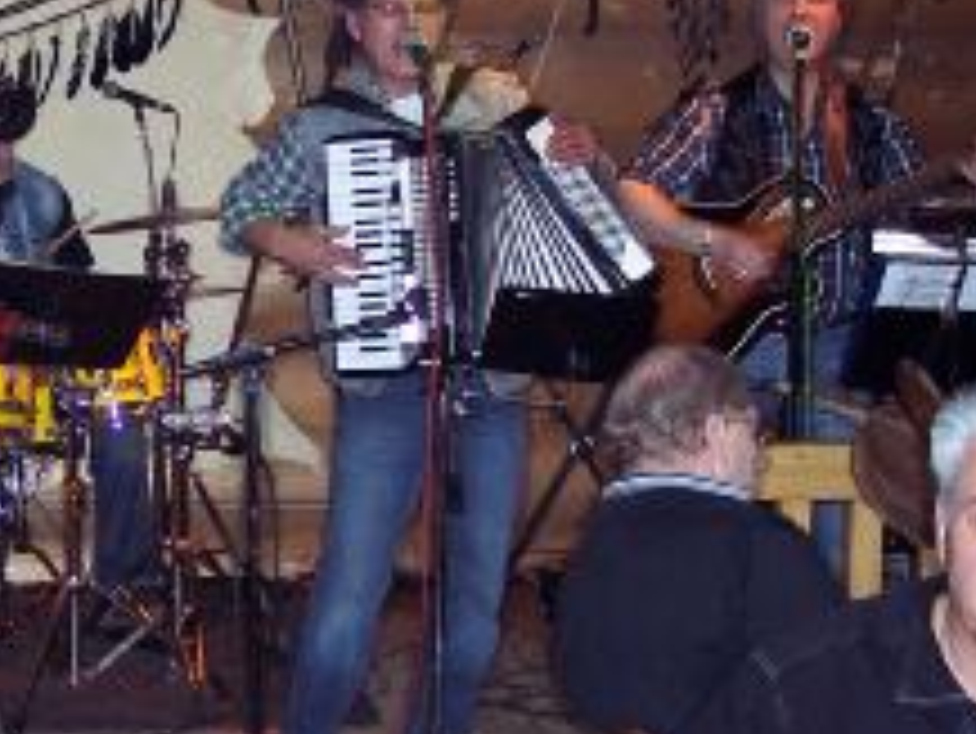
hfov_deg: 21.3
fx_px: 2539
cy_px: 308
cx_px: 108
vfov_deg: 16.4
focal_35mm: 90
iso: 140
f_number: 2.8
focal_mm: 8
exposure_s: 1/60
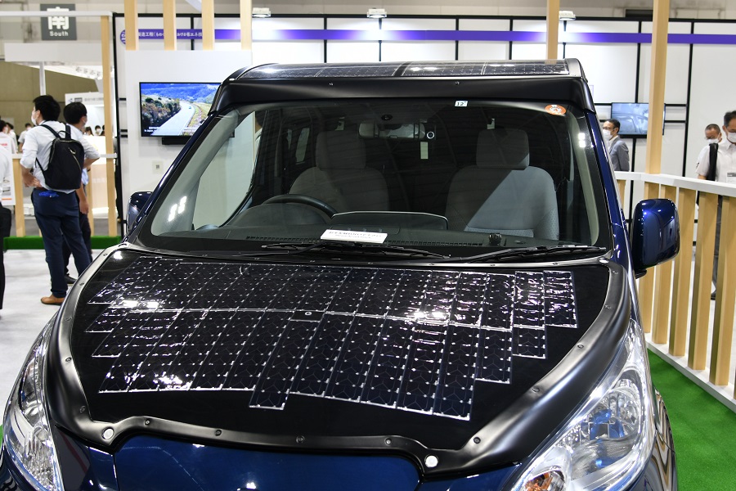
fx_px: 736
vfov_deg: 36.9
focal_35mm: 36
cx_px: 368
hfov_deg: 53.1
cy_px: 246
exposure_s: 1/40
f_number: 4
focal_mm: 24
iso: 360
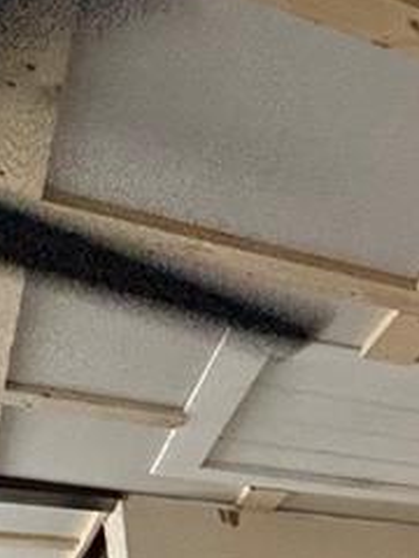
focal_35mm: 70
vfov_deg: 21.9
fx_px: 1130
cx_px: 878
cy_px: 886
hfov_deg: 15.7
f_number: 2.2
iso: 640
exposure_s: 1/60
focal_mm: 2.22
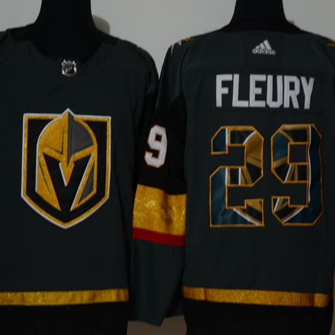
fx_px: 1139
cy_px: 159
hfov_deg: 16.7
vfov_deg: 16.7
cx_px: 159
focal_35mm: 104
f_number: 4.8
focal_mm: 50
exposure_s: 1.3
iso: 100
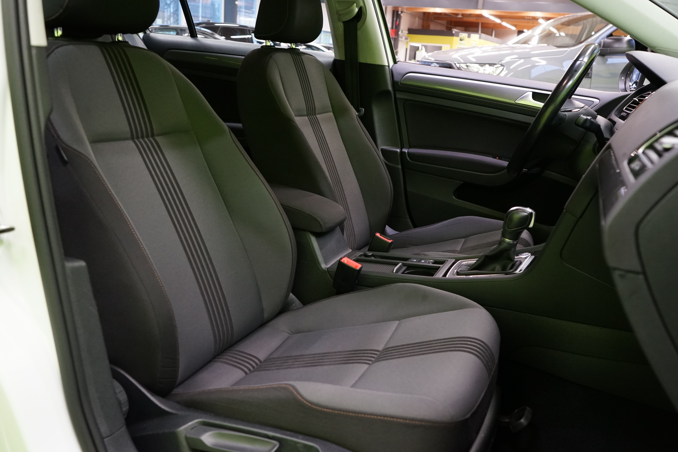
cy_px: 226
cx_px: 339
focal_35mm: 31
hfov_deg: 60.3
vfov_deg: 42.3
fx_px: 584
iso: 2000
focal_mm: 31
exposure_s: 1/20
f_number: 5.6
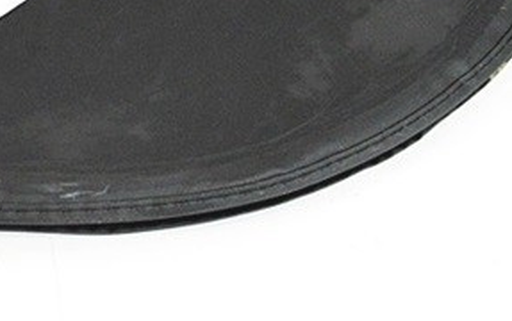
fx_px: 1670
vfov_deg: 10.9
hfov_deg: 16.6
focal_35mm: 120
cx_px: -118
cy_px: 33
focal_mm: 25
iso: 1600
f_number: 4
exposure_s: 1/160
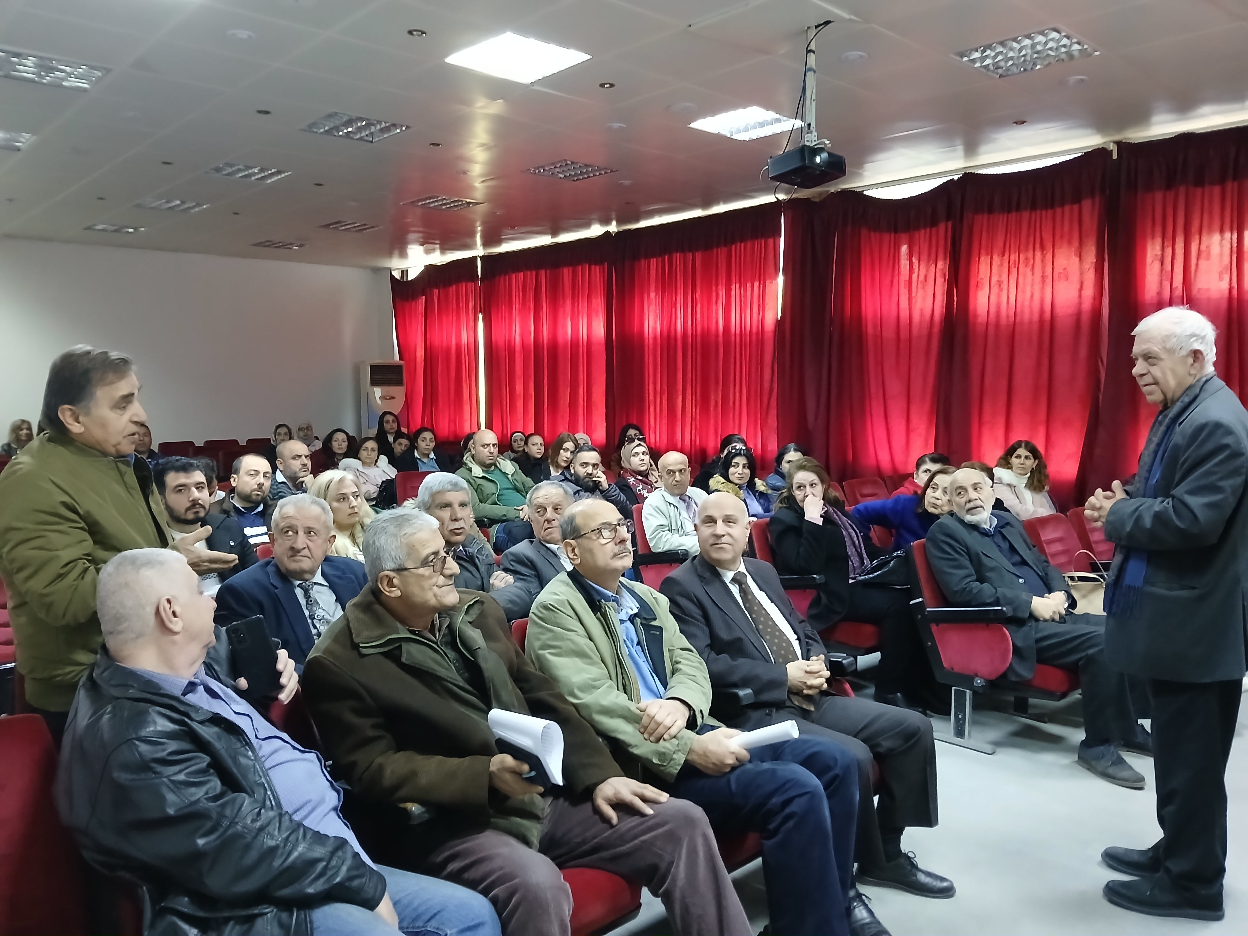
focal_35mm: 26
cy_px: 468
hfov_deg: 67.3
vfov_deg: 53.1
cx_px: 624
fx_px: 937
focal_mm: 3.98
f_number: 1.8
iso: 500
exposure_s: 1/20
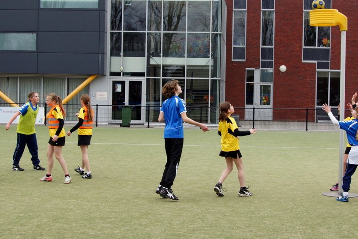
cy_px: 91
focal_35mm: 51
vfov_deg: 26.4
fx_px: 507
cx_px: 199
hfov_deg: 38.8
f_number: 5
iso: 400
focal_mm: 26
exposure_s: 1/800
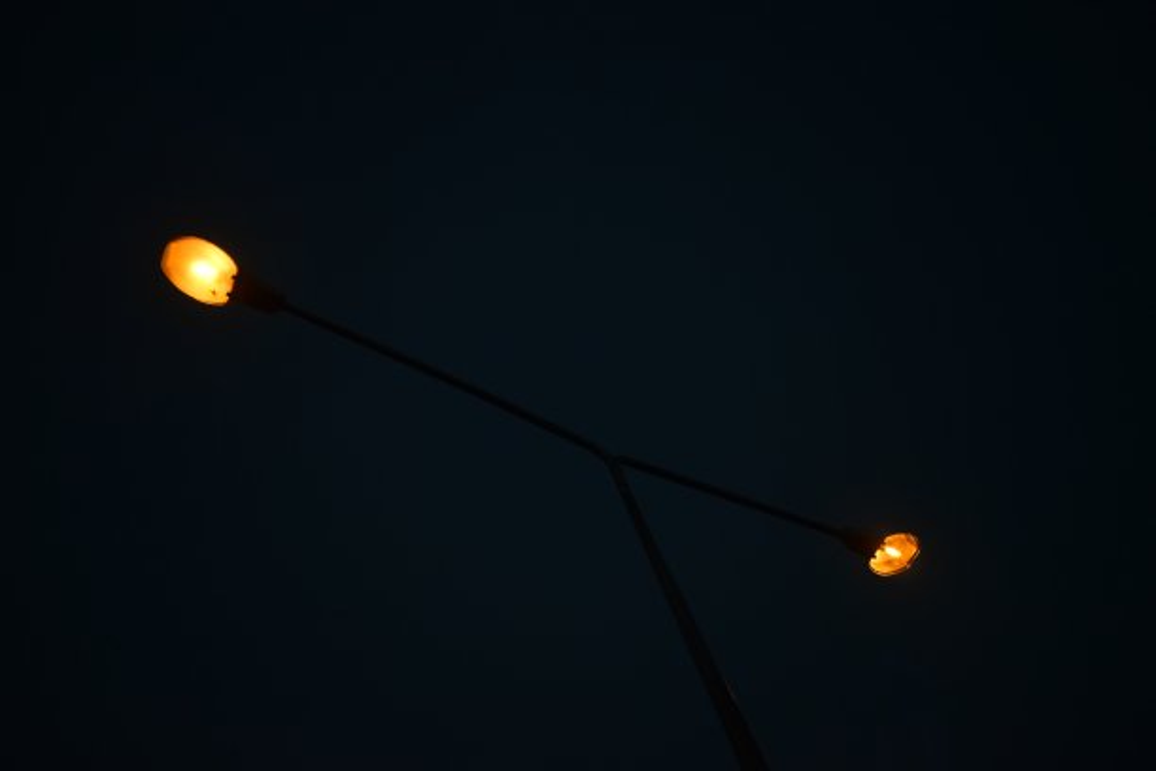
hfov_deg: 51.3
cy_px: 386
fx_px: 1204
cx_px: 578
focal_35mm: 38
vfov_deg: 35.5
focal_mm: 25
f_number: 4
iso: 400
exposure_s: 1/100
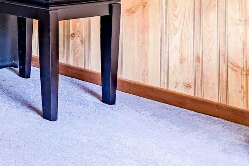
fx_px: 518
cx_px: -285
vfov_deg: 16.8
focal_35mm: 75
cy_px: -69
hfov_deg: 17.0
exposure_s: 1/13
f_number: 8
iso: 100
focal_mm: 16
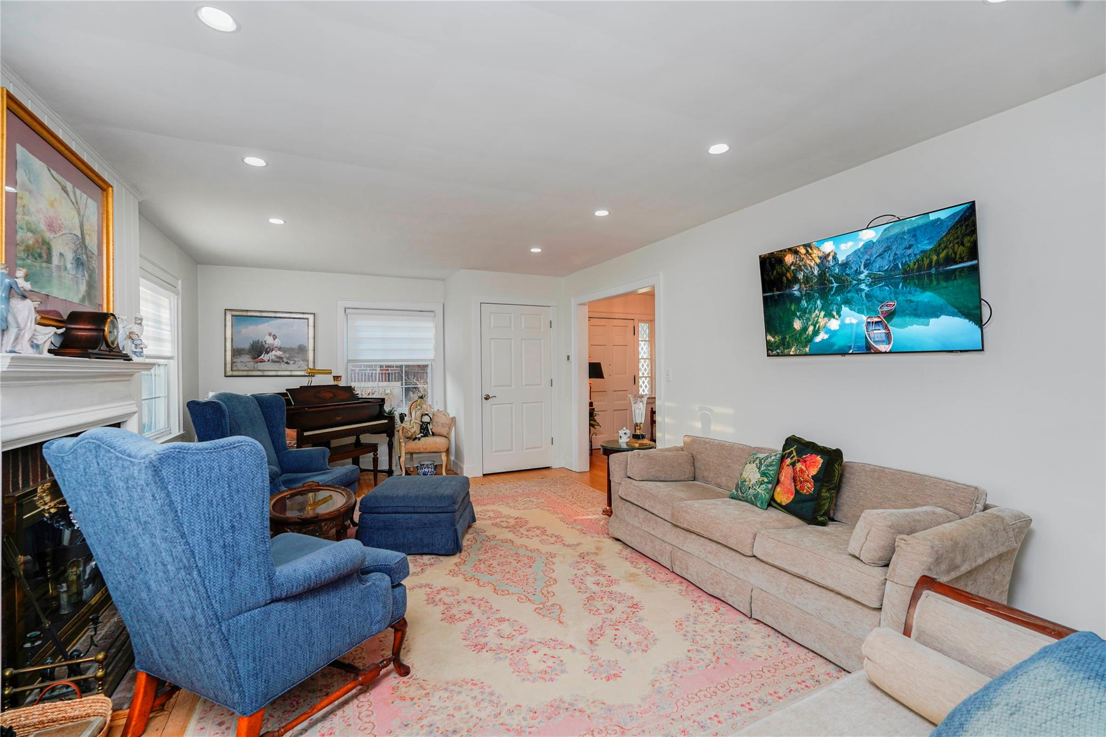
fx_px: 491
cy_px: 368
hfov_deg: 96.7
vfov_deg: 73.7
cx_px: 553
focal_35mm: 16
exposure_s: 1/40
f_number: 4.5
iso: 100
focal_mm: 16
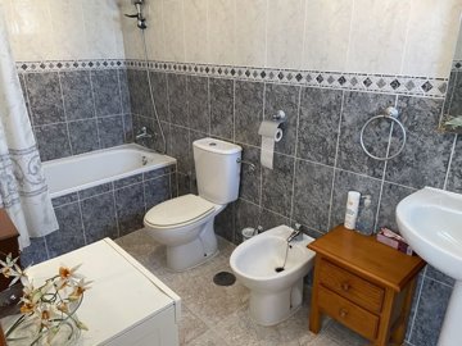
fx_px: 347
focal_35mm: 26
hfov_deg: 67.3
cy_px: 173
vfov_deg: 53.1
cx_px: 231
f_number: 1.6
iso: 100
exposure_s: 1/50
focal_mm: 4.2
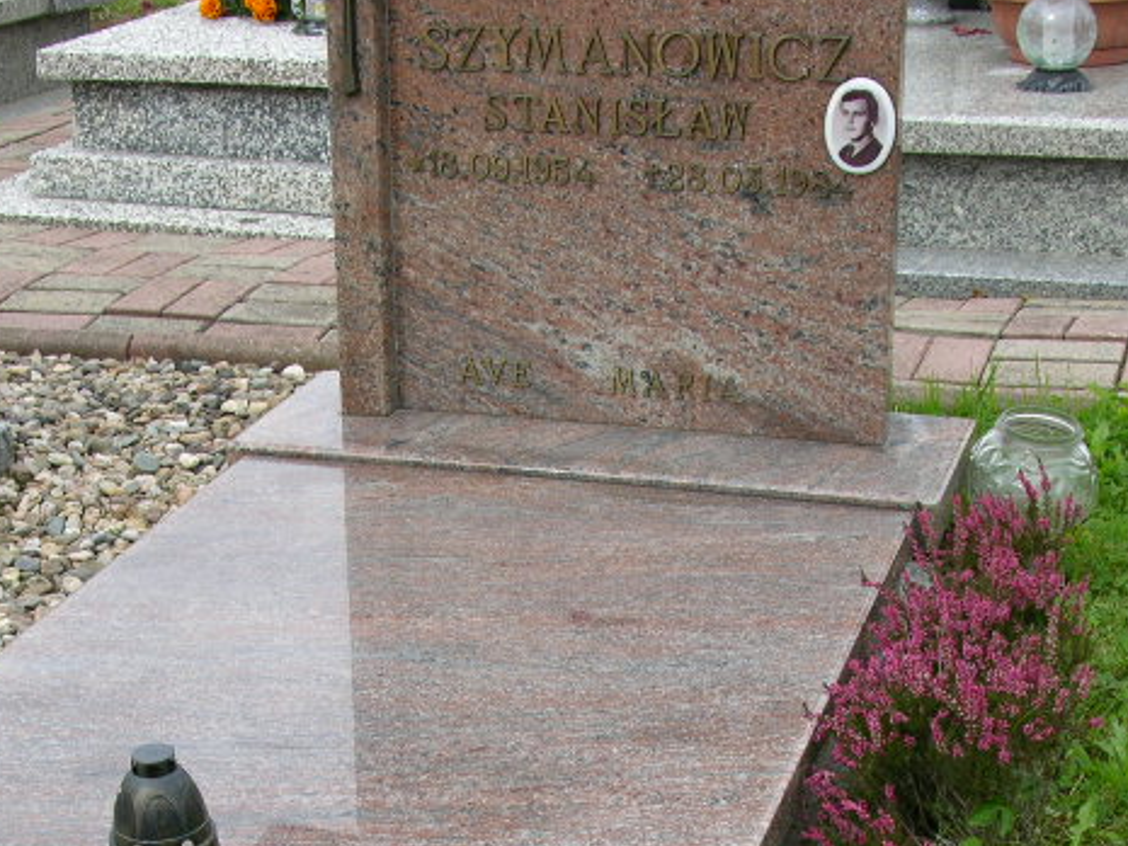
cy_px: 814
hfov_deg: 25.3
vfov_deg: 18.7
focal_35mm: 77
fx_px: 2510
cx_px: 468
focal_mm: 8.9
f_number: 5
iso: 50
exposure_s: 1/150
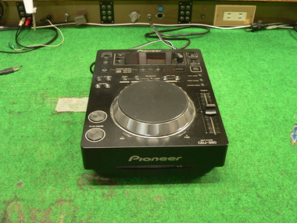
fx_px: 326
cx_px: 148
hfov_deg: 49.0
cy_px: 112
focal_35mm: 38
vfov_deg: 37.7
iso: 200
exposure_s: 1/8
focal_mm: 6.4
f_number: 2.8
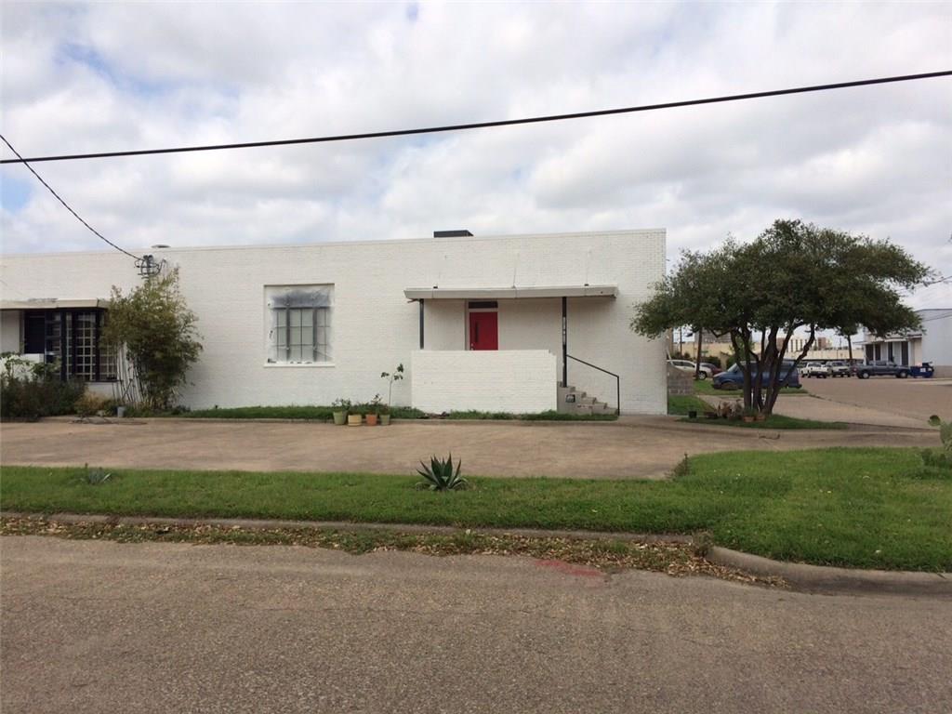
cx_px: 476
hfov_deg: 61.7
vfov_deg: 48.2
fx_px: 798
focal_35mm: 29
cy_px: 357
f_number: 2.2
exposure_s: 1/2933
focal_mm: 4.15
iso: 32
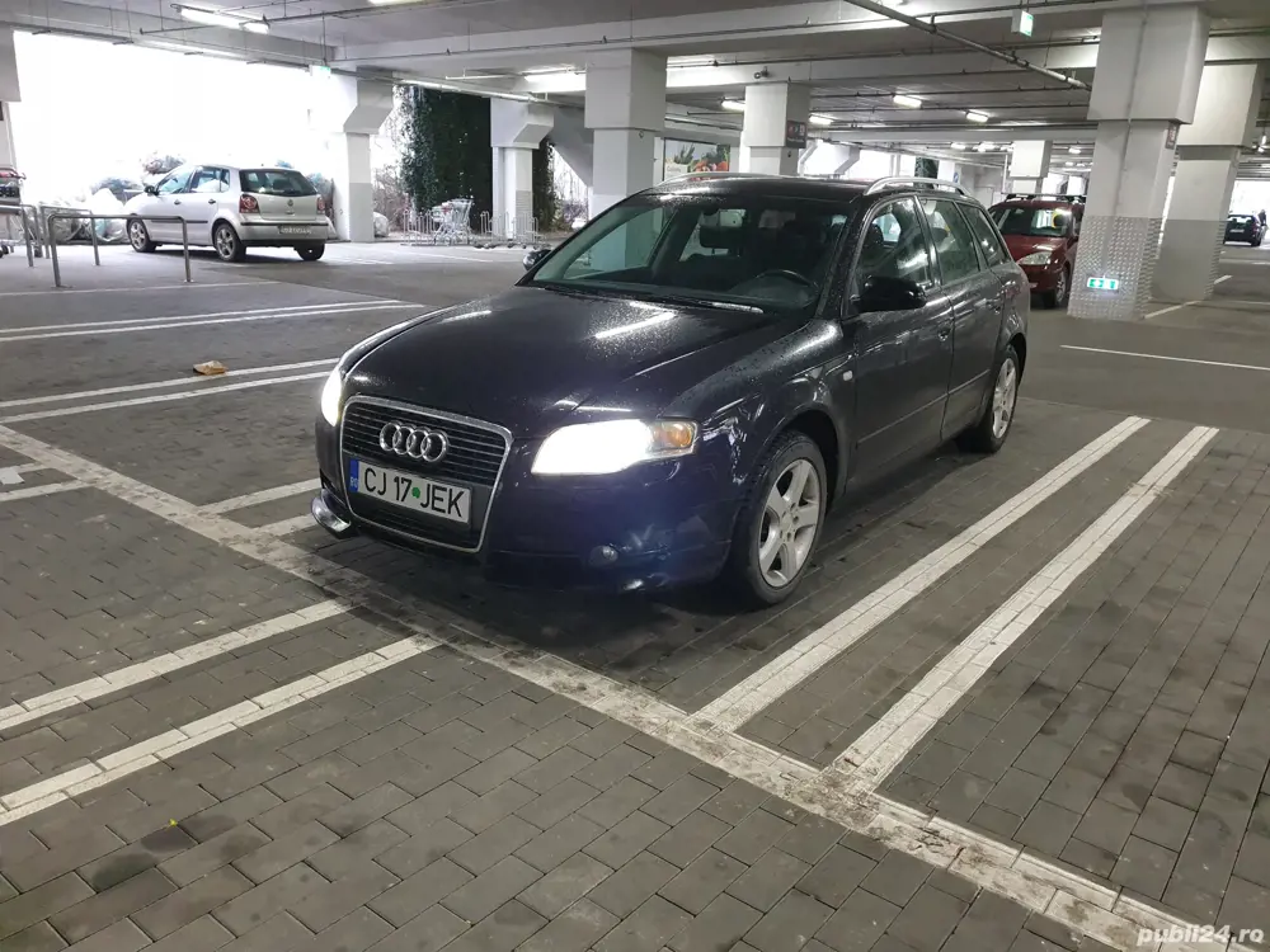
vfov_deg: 53.1
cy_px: 476
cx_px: 635
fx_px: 954
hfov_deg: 67.3
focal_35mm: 26
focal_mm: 4.3
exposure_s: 1/50
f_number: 1.5
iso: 250
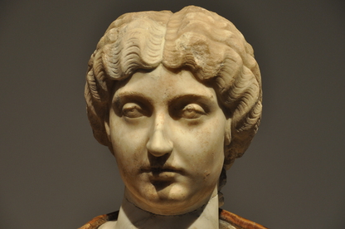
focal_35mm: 130
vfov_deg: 10.5
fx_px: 1244
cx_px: 171
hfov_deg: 15.8
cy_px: 110
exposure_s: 1/50
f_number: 5
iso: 500
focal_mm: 82
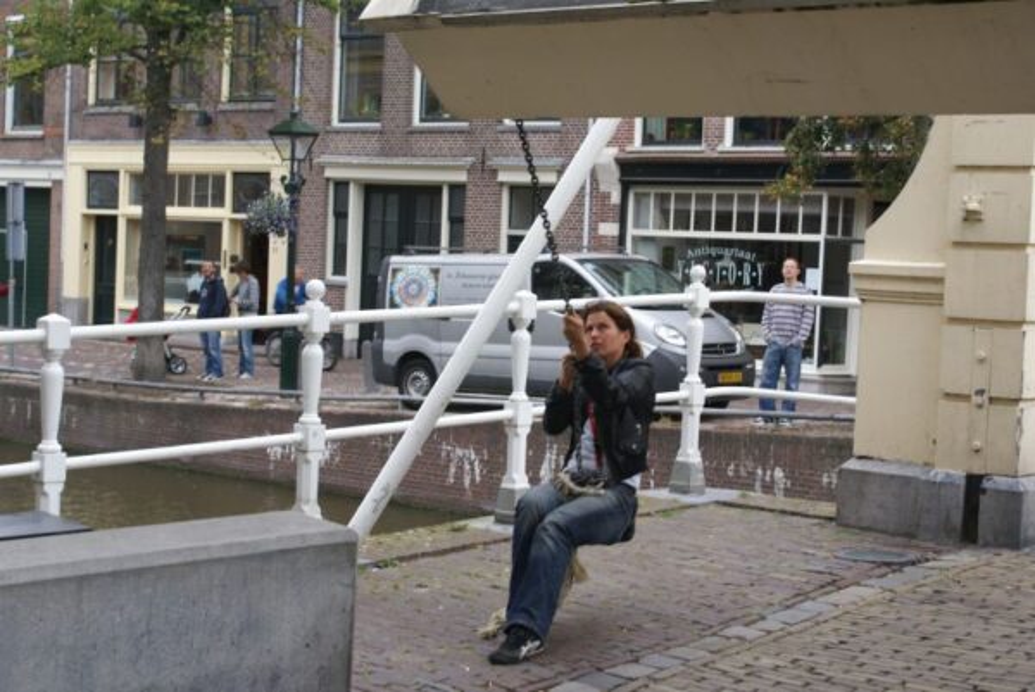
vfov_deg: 20.2
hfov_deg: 29.8
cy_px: 346
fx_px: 1942
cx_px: 518
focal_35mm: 68
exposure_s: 1/80
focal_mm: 45
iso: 125
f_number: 5.6
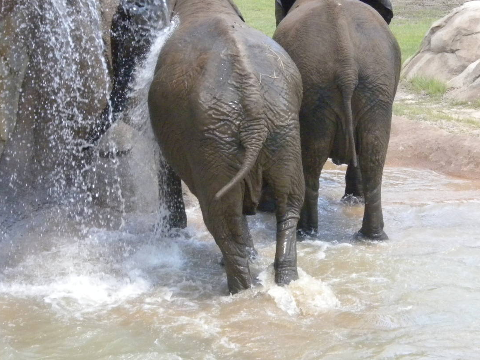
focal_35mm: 147
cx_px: 285
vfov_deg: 10.1
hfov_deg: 13.4
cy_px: 110
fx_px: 2038
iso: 400
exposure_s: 1/412
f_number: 5.1
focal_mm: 17.7
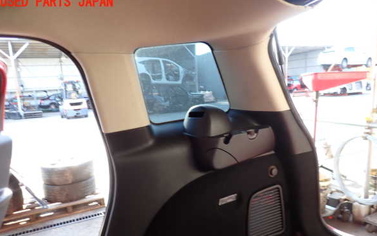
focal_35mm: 27
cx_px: 189
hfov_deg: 68.4
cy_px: 139
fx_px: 277
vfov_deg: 45.8
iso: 125
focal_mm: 4.5
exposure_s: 1/60
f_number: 2
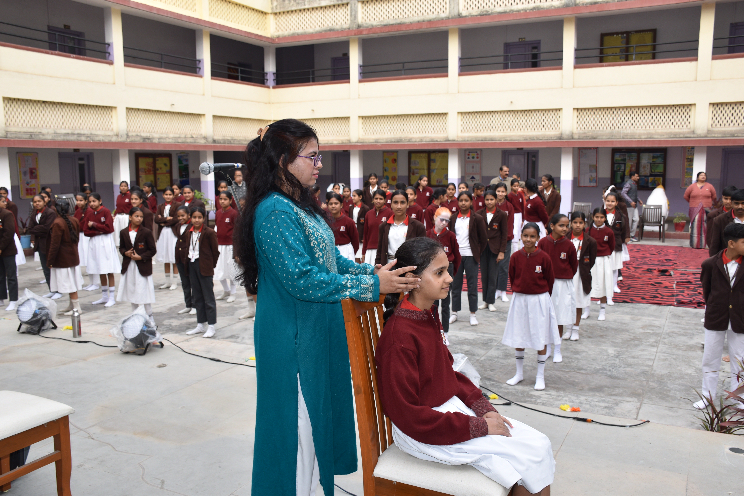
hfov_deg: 57.2
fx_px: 682
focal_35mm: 33
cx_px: 372
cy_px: 248
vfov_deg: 40.0
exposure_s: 1/160
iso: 100
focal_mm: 22
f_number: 6.3
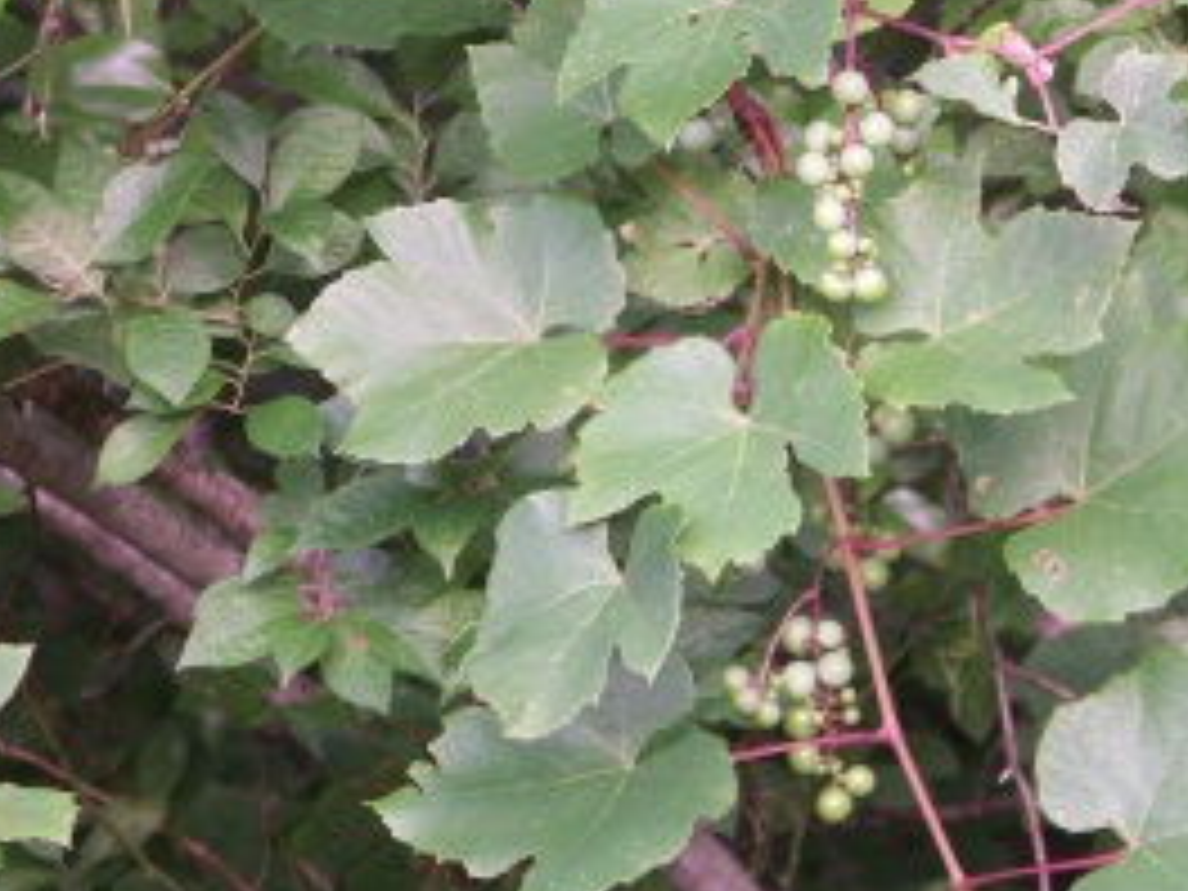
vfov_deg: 4.4
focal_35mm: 337
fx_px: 11566
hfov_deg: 5.9
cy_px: 434
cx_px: 720
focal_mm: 37.4
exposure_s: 1/50
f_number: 3.6
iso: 138
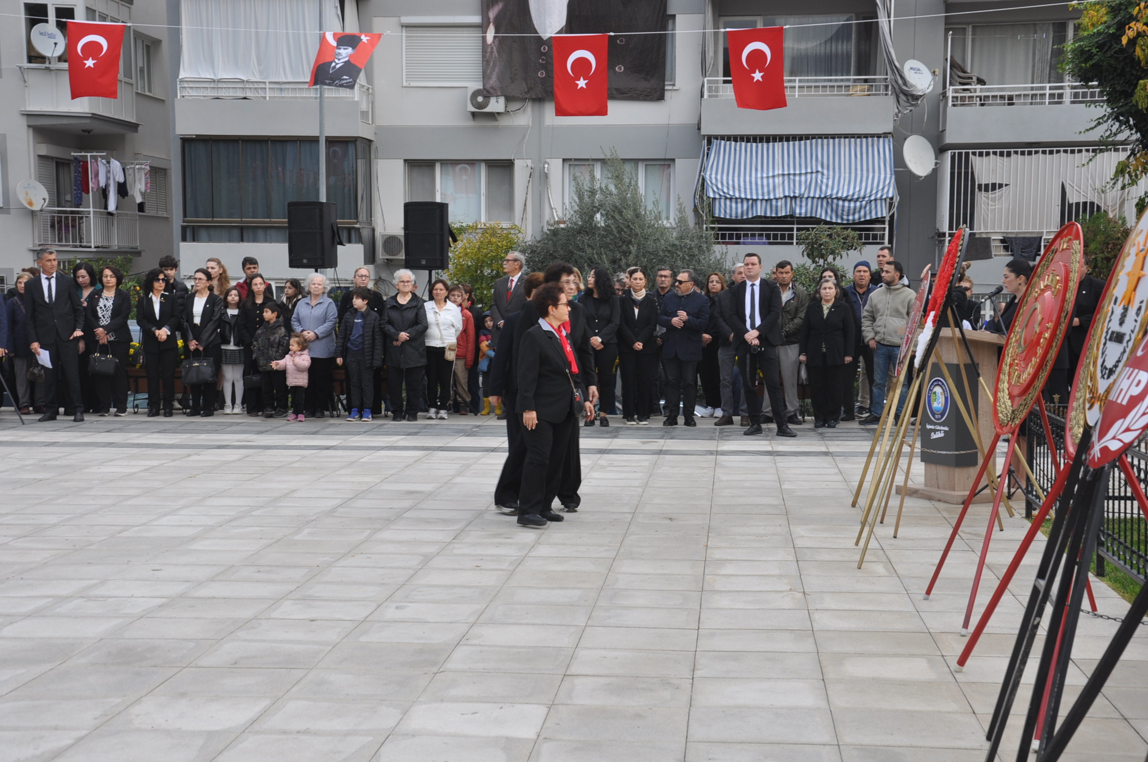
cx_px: 574
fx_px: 1911
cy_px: 381
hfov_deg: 33.4
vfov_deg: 22.6
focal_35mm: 60
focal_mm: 40
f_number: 8
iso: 200
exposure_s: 1/60
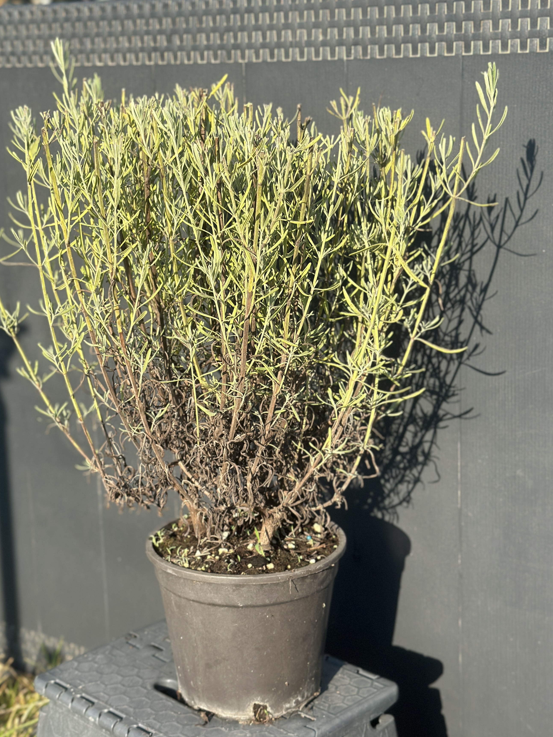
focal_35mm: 56
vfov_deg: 34.3
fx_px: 1193
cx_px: 248
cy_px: 315
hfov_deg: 26.1
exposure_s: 1/2469
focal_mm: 6.86
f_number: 1.78
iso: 100
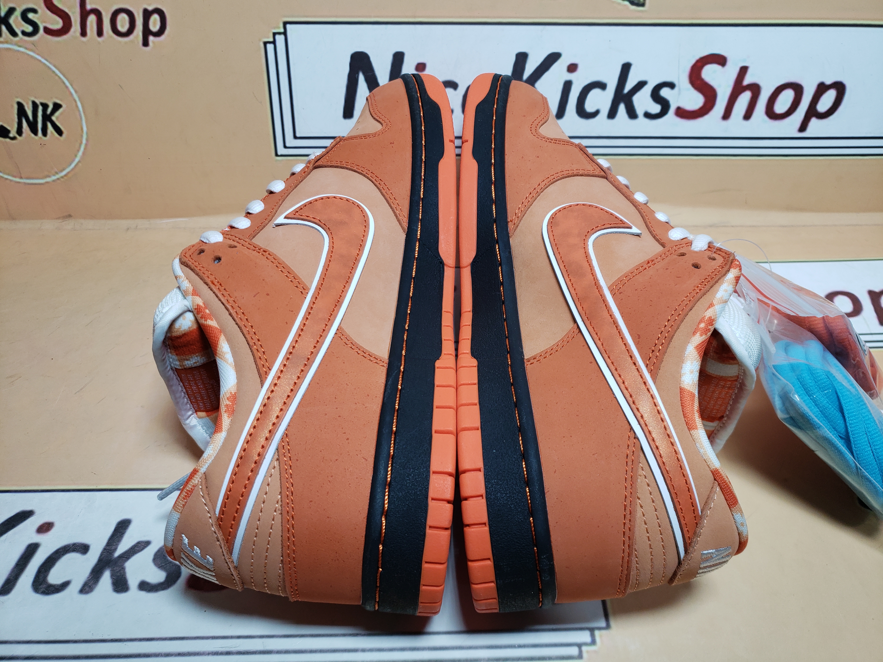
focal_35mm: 26
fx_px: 663
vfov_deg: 53.1
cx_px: 442
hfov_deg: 67.3
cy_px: 331
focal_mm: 4.3
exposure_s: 1/547
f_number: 1.5
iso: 50
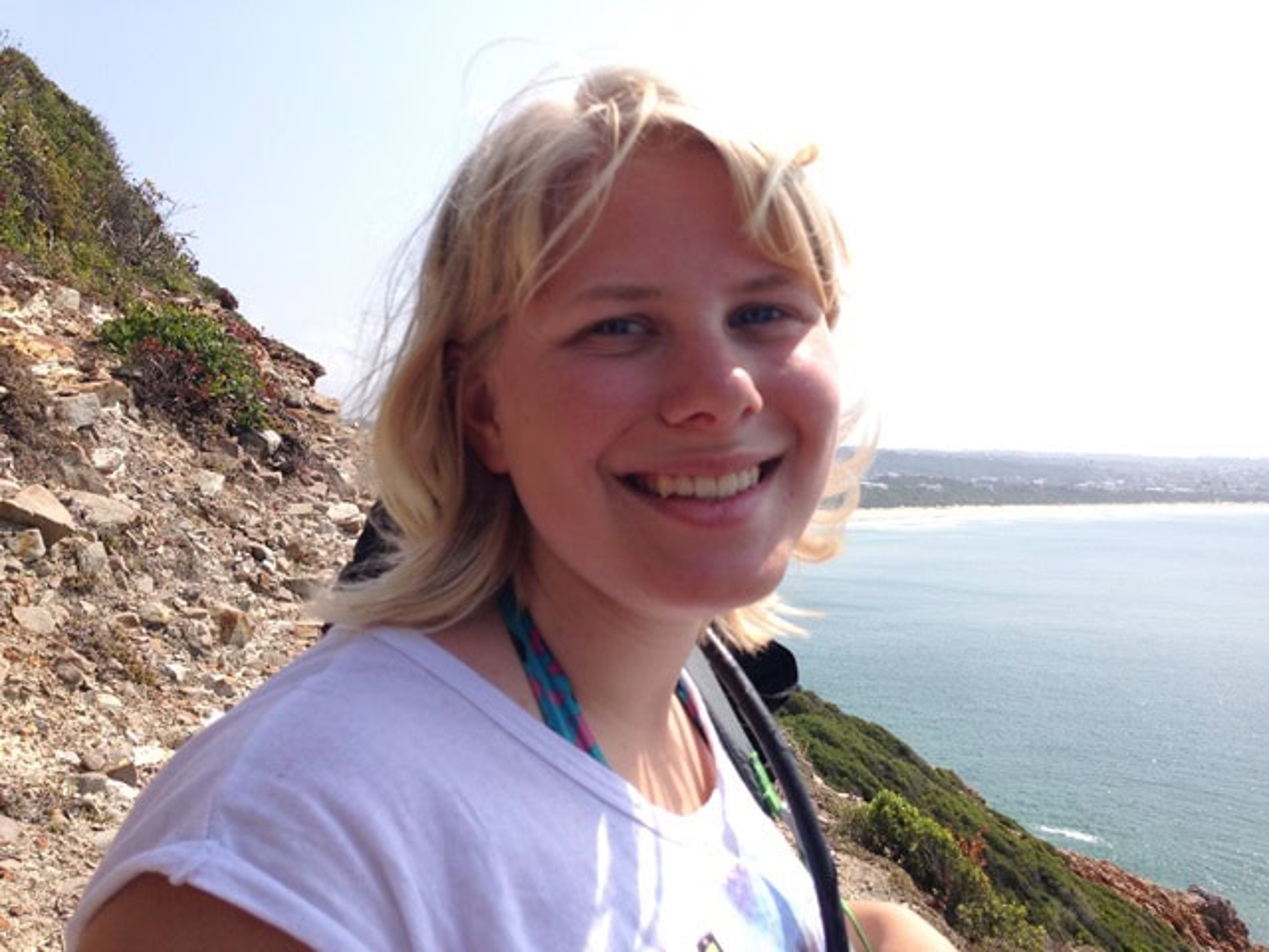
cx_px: 634
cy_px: 476
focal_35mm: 33
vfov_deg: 42.9
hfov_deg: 55.4
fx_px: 1210
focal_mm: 4.1
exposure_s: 1/1695
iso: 50
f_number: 2.4
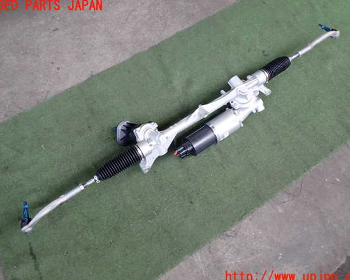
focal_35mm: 32
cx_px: 178
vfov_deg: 45.8
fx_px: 331
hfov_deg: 55.7
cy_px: 142
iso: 125
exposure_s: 1/125
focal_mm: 5.4
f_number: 2.3
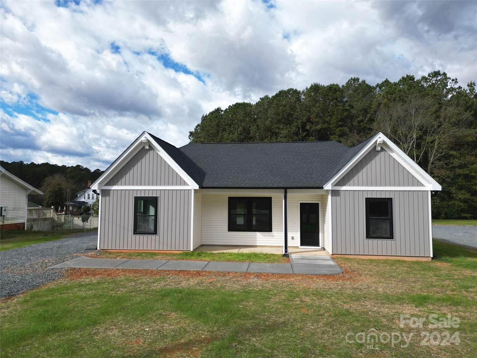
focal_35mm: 24
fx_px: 331
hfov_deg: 71.6
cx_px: 238
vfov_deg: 56.8
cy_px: 179
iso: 100
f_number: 1.7
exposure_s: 1/2000
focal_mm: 6.72
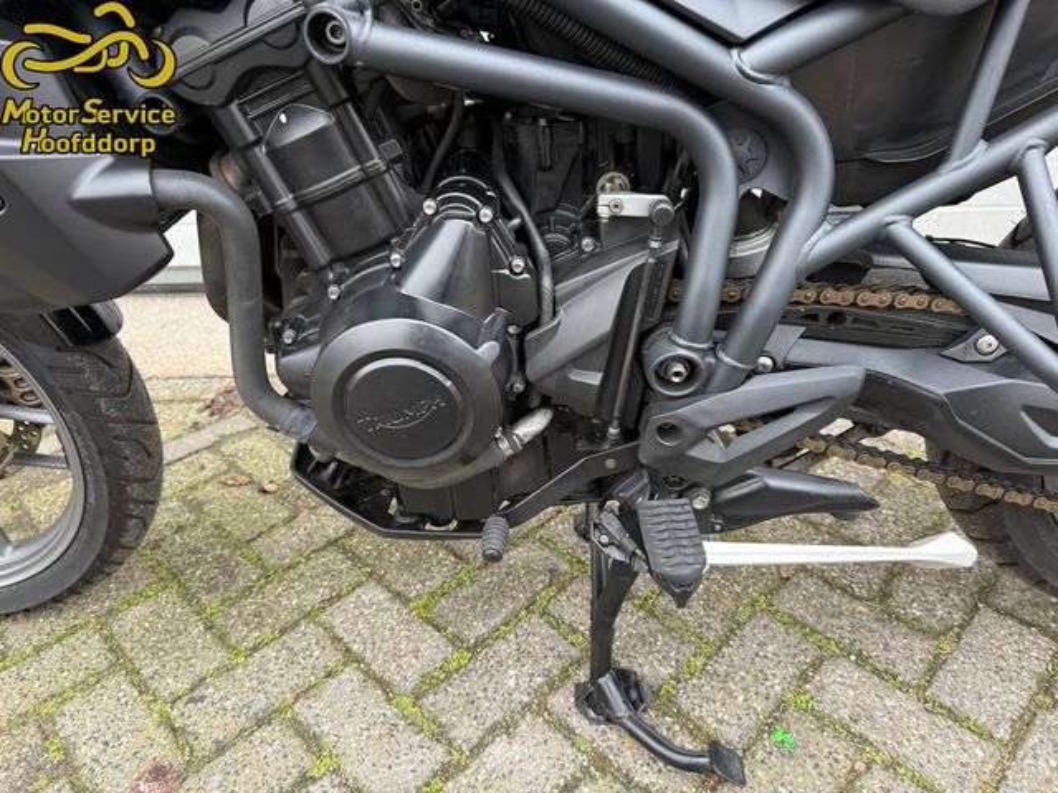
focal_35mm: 24
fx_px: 734
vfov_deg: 56.8
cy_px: 396
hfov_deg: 71.6
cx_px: 529
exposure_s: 1/60
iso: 250
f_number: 1.78
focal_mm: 6.76
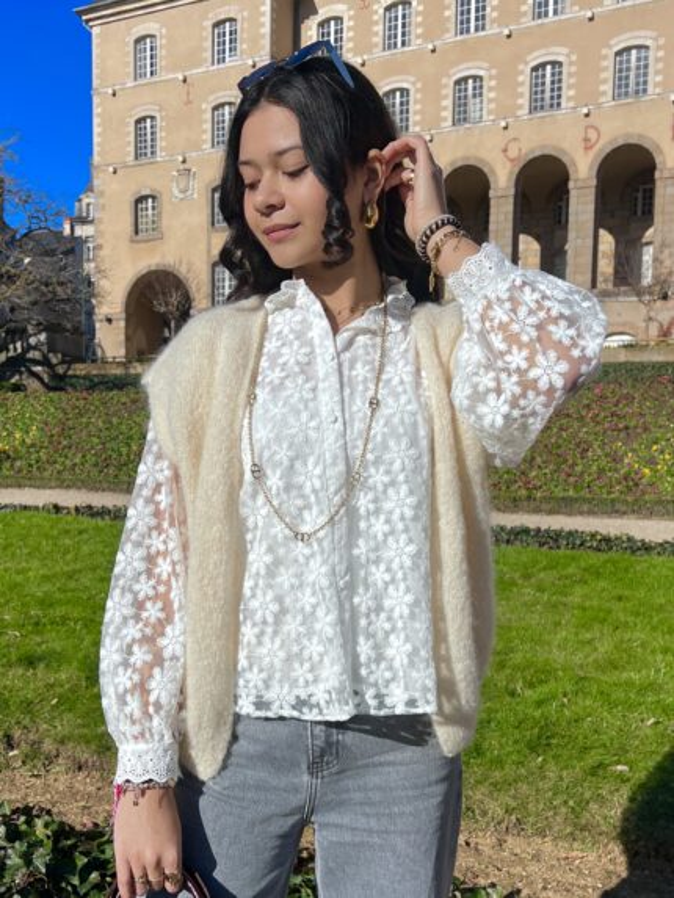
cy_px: 449
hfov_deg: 53.1
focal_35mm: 26
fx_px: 675
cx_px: 337
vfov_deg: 67.3
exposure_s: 1/6993
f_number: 1.5
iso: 50
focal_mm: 5.7
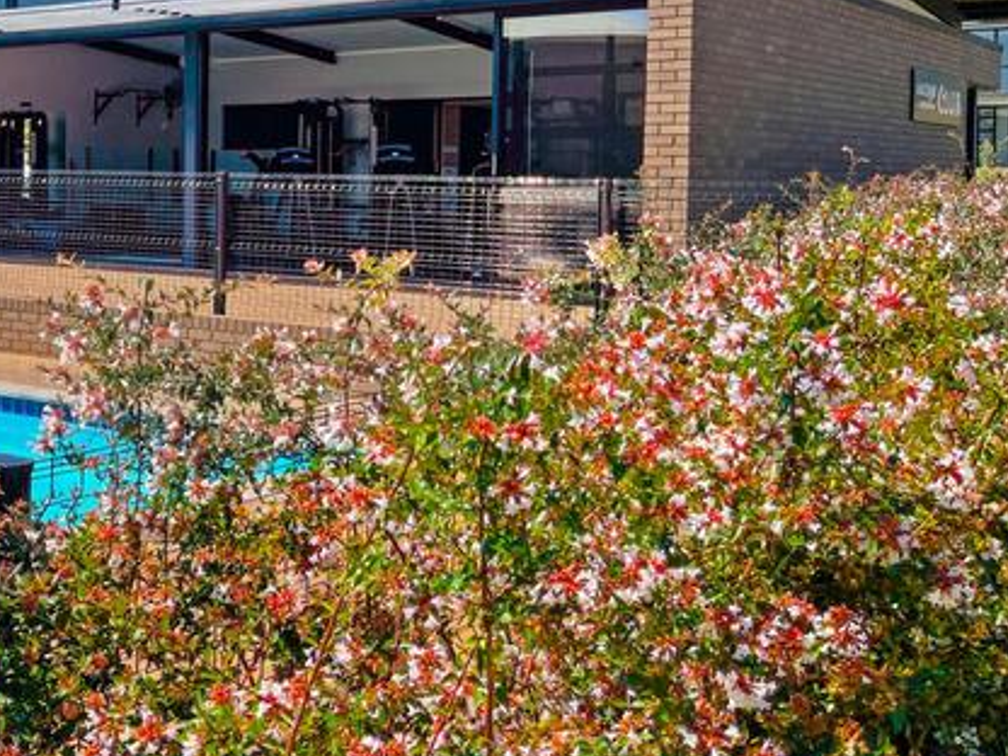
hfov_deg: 35.3
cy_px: 201
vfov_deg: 28.7
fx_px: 1456
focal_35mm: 50
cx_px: 46
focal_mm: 5.1
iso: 32
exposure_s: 1/3559
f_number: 1.6
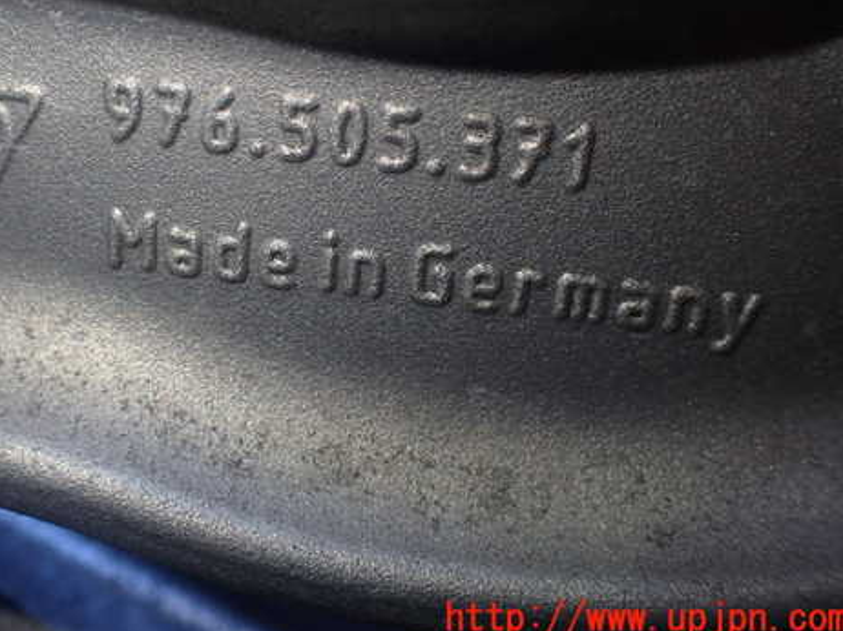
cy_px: 232
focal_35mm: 39
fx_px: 949
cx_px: 310
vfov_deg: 36.5
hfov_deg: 47.4
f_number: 2.3
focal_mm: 5.4
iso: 100
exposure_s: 1/160
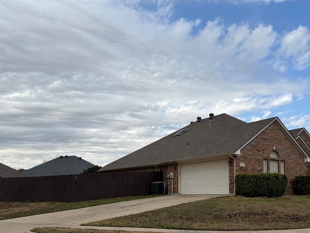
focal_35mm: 37
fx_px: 331
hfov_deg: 50.1
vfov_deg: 37.9
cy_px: 168
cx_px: 171
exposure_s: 1/3145
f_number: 1.78
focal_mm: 6.76
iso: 80
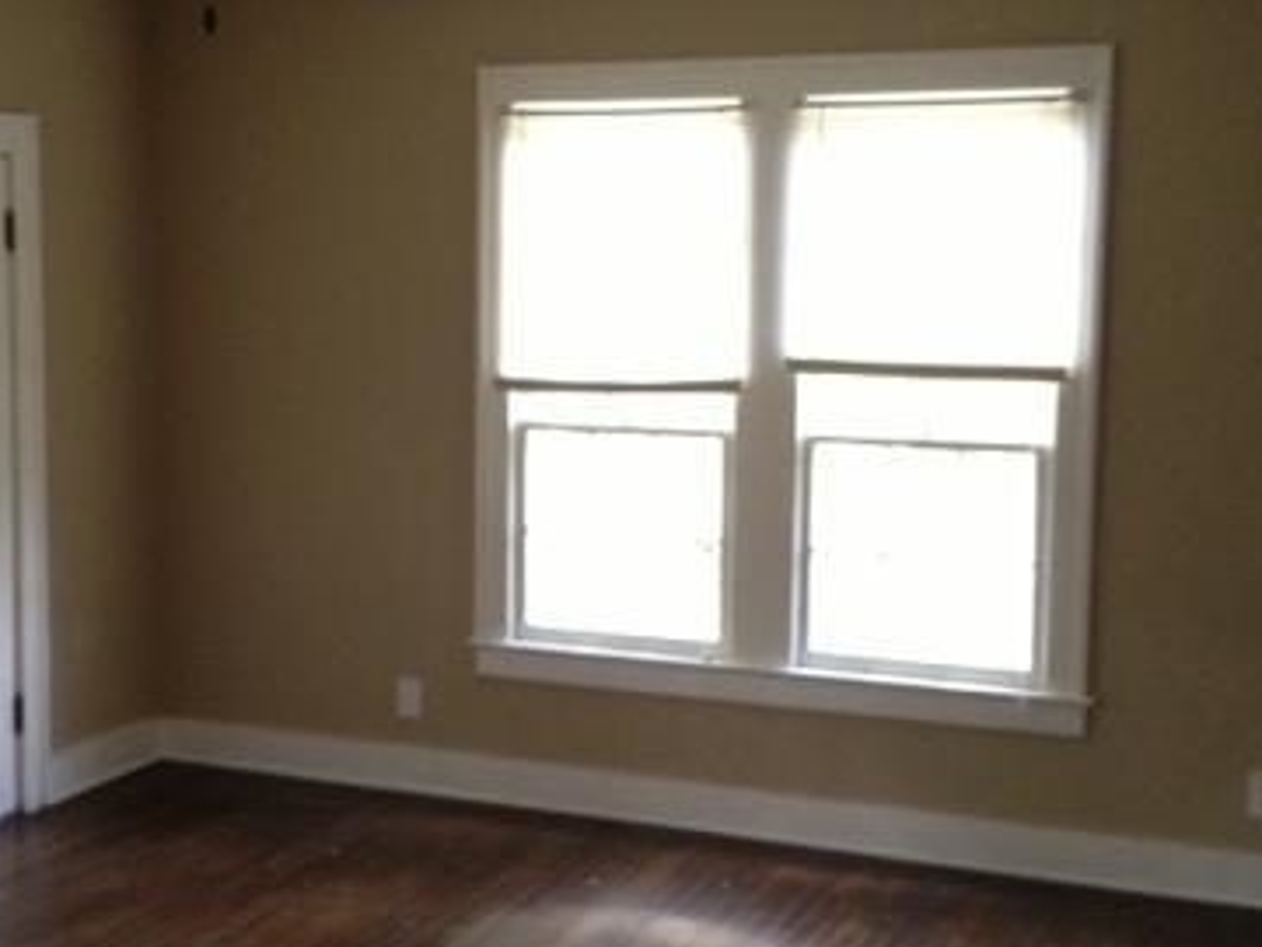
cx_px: 472
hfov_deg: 31.0
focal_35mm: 62
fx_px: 2261
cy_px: 496
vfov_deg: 23.7
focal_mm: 4.28
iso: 200
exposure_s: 1/20
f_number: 2.4
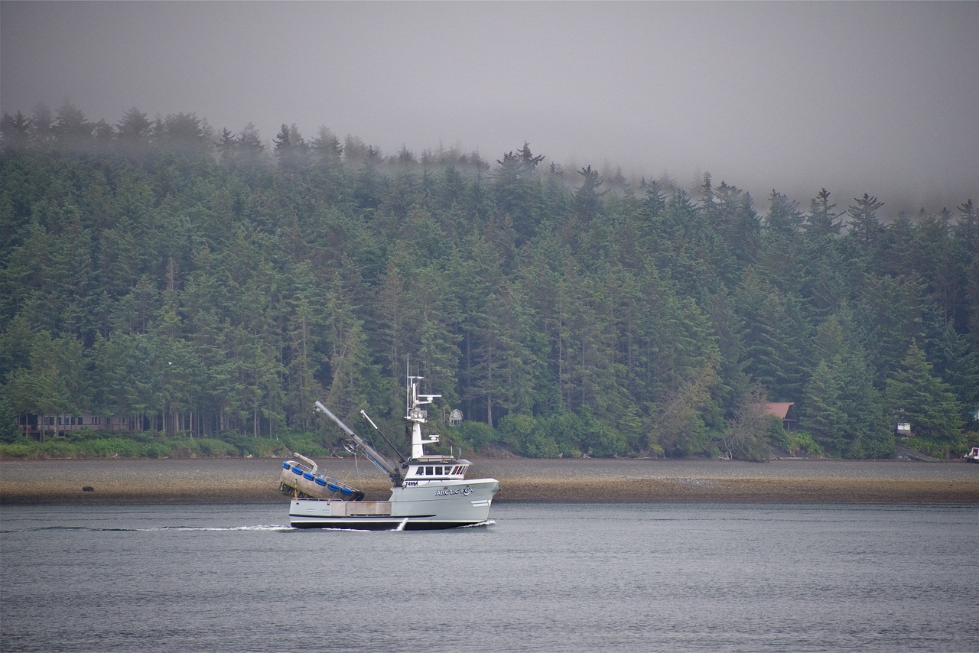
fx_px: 8160
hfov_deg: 6.9
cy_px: 326
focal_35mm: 300
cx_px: 490
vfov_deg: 4.6
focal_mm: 300
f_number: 5.6
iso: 1100
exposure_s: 1/640
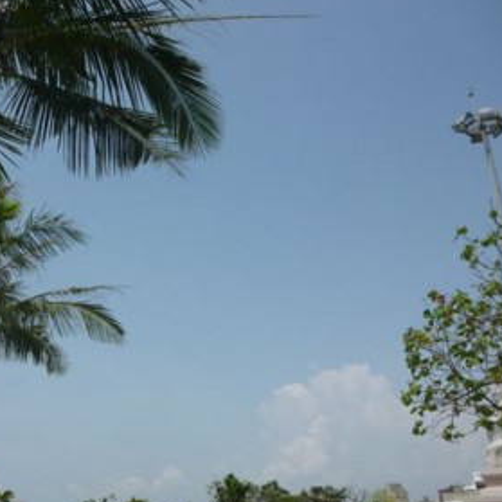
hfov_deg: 41.1
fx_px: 656
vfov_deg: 41.8
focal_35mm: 40
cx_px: 151
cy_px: 284
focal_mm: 5
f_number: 9
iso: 100
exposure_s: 1/200
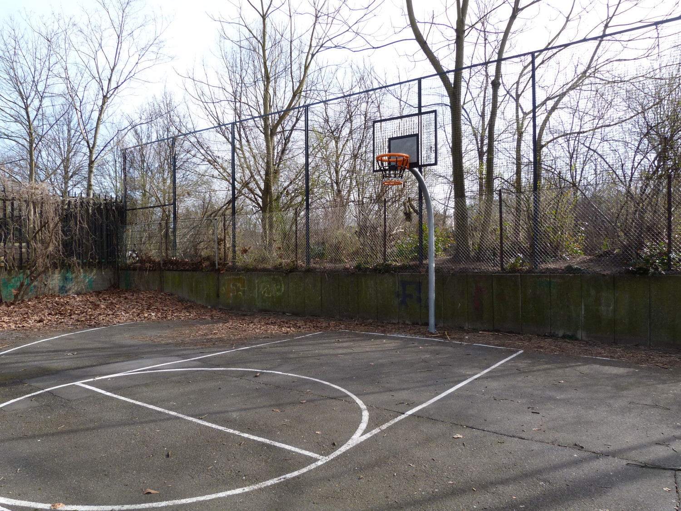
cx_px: 340
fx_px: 492
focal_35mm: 25
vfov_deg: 54.9
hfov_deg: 69.4
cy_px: 256
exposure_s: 1/200
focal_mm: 4.5
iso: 80
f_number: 4
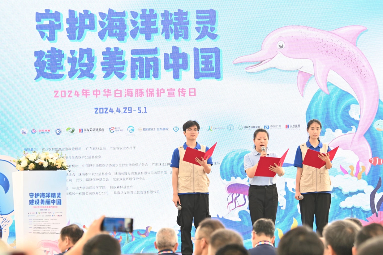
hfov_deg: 15.8
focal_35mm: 130
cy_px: 128
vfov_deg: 10.6
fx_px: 1383
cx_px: 190
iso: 200
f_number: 3.5
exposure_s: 1/200
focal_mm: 86
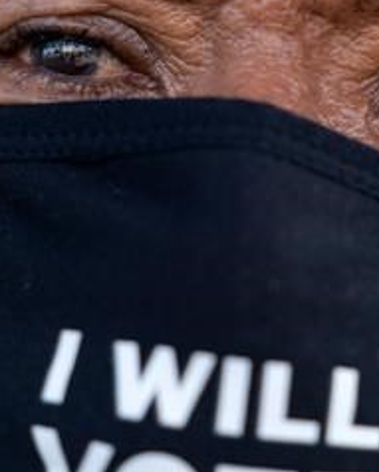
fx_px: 7165
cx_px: 339
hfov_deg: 3.0
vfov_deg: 3.8
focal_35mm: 512
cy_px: 217
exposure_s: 1/640
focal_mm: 200
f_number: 2.8
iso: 250
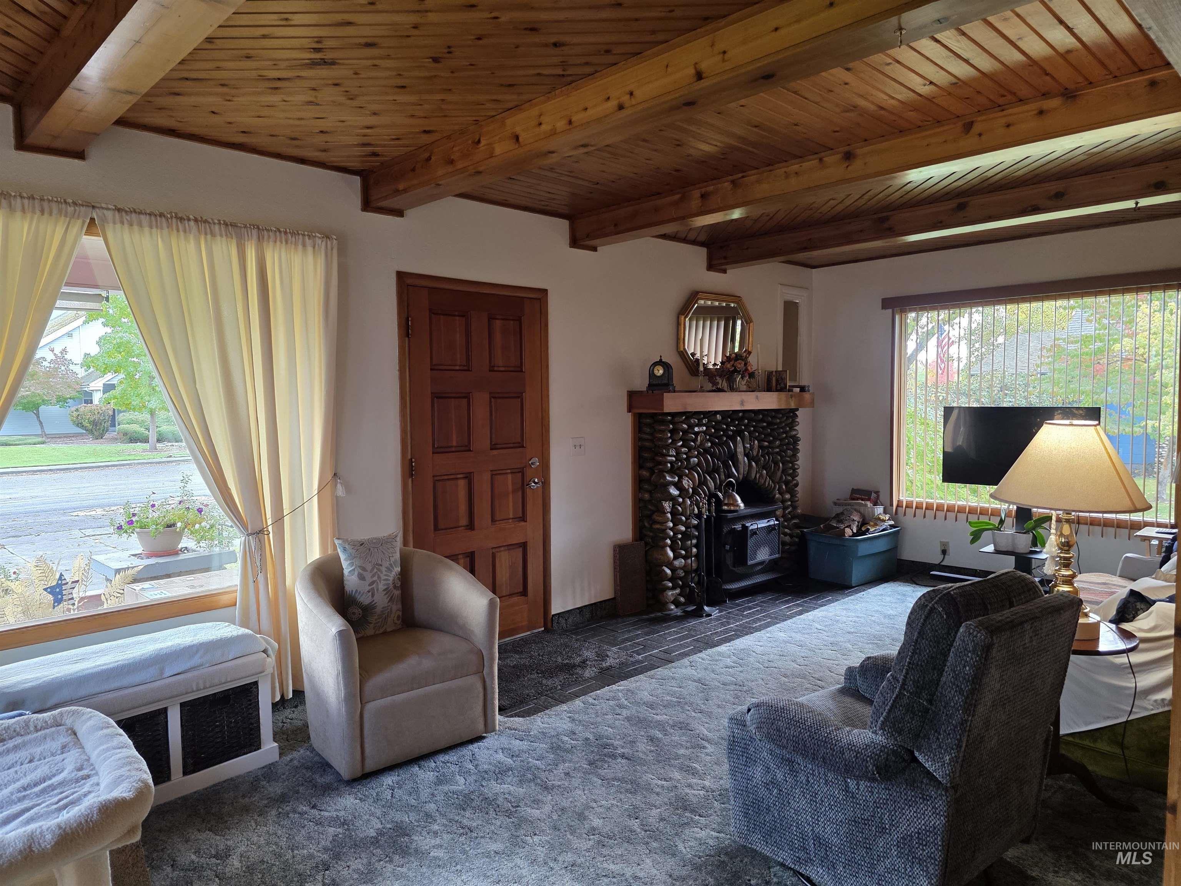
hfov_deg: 73.9
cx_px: 590
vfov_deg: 58.9
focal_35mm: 23
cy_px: 443
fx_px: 785
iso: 320
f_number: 1.7
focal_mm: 6.3
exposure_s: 1/120
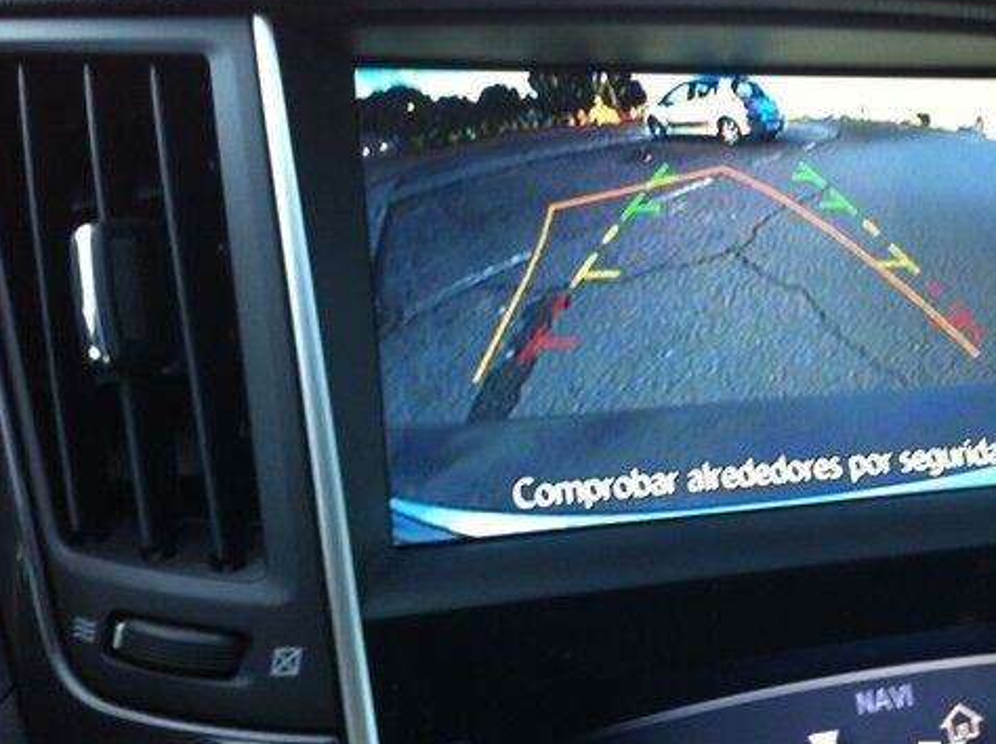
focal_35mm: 48
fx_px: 1379
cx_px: 664
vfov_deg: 30.1
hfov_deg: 39.2
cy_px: 314
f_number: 2.8
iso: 80
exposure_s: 1/17
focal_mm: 3.85
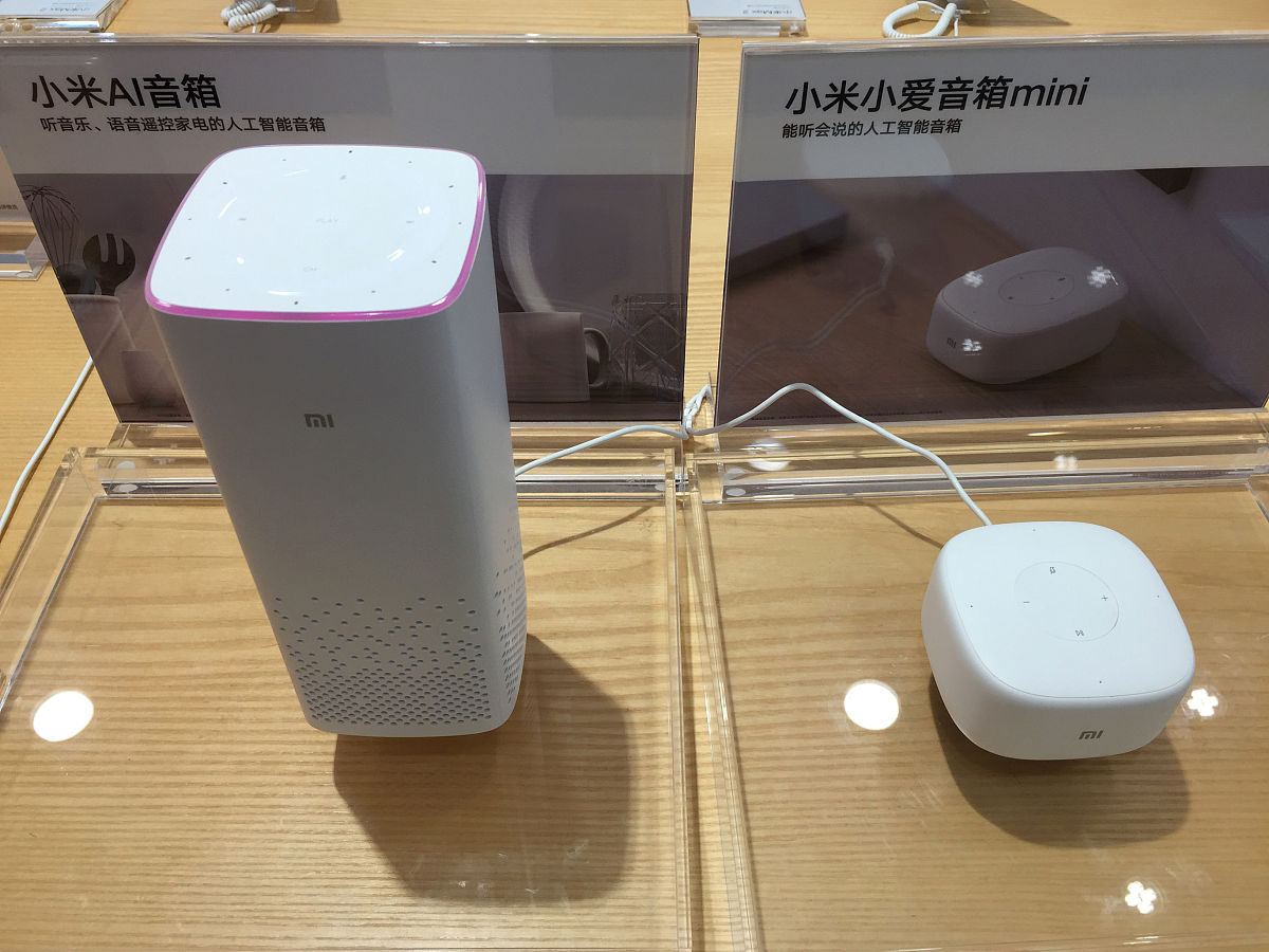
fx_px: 1063
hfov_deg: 61.7
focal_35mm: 29
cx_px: 634
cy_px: 476
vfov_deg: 48.2
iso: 40
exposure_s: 1/100
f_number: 2.2
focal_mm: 4.15
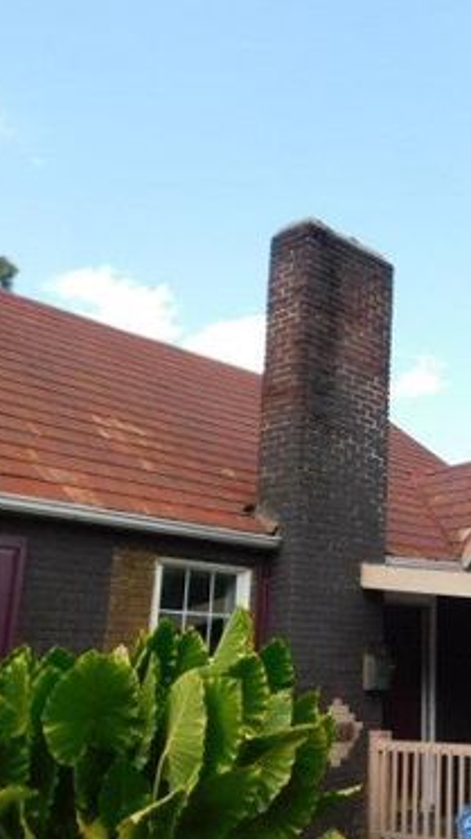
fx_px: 911
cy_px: 421
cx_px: 494
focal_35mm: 41
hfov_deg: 27.0
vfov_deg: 49.4
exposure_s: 1/400
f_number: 3.2
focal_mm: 4.9
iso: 125
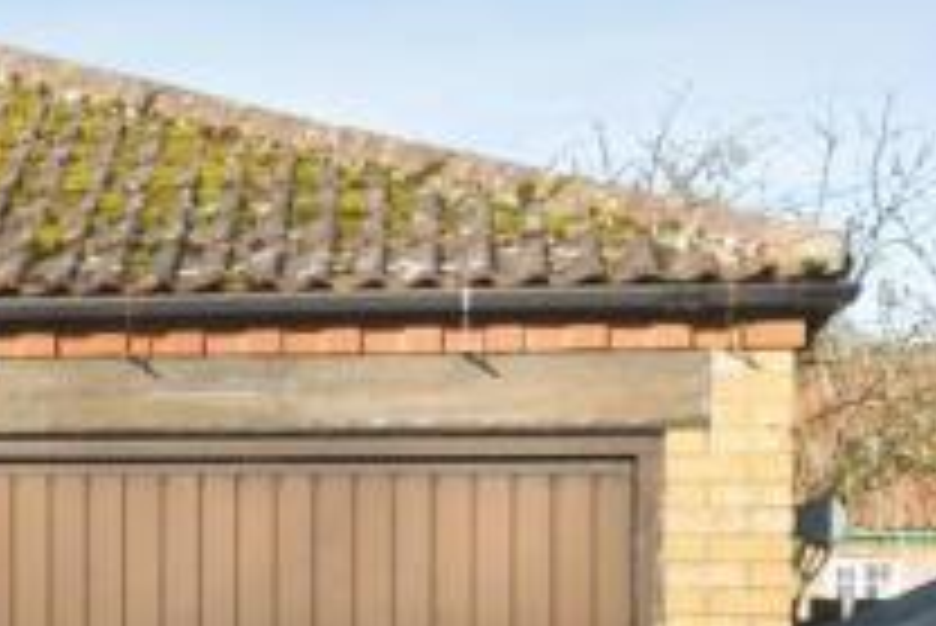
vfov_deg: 13.0
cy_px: 646
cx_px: -317
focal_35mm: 104
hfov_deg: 18.2
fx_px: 2706
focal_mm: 22
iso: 800
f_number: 14
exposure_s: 1/250
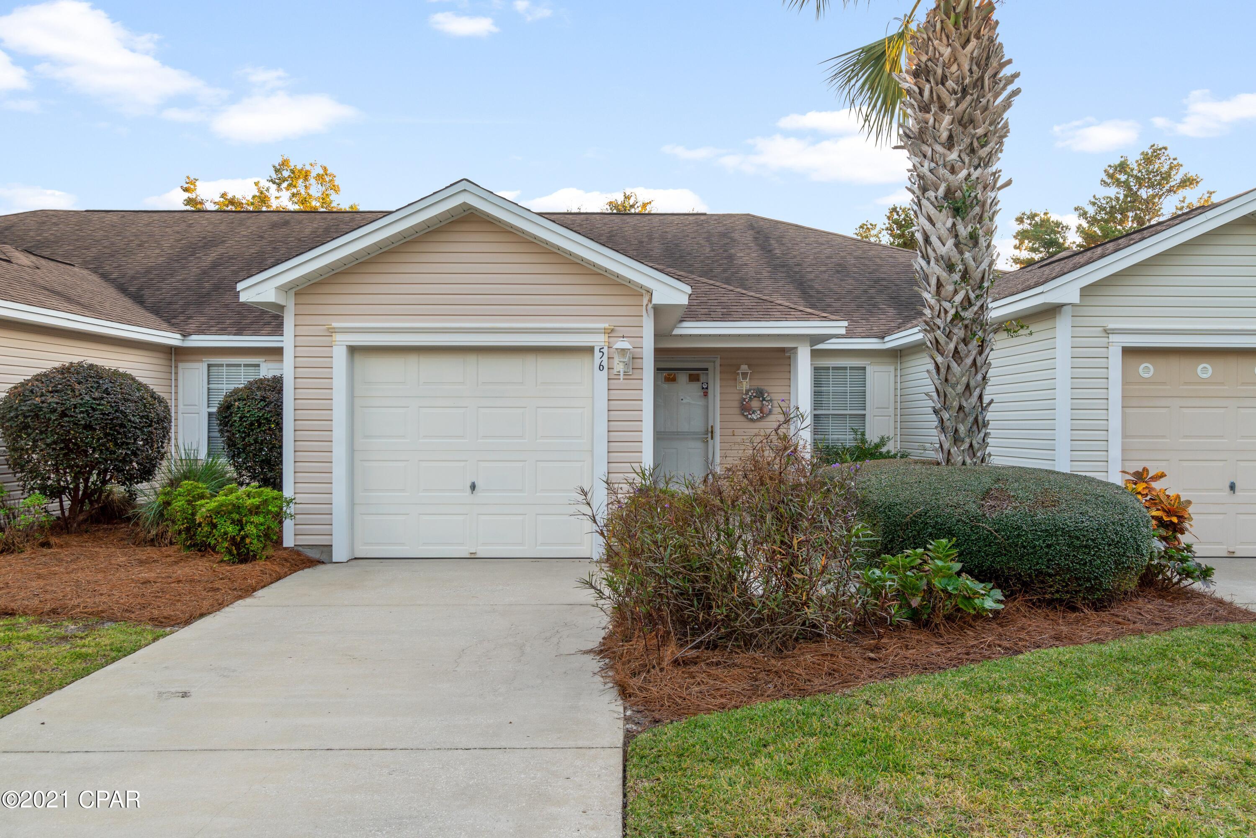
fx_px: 942
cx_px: 628
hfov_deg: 67.4
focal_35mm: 27
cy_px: 419
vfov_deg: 47.9
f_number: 8
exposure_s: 1/5
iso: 100
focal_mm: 18
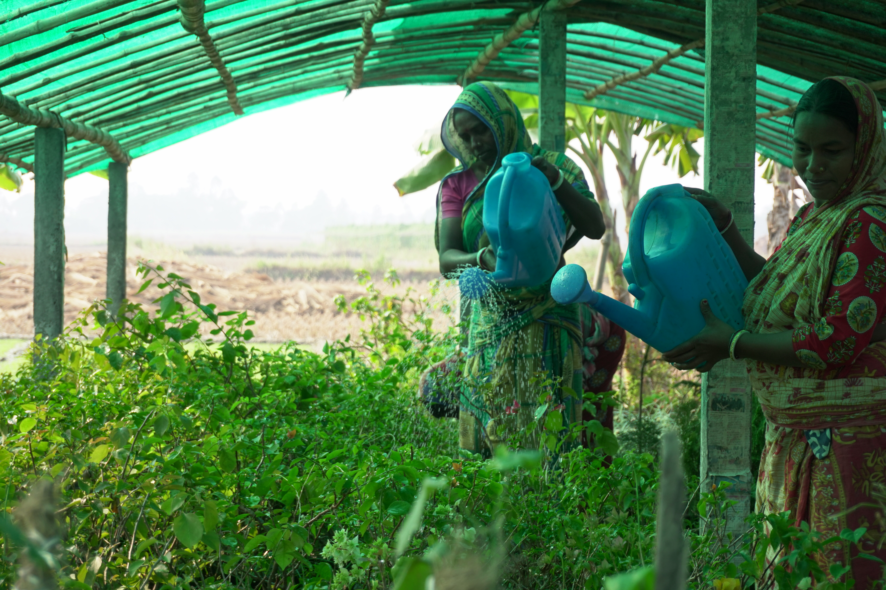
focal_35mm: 75
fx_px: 1846
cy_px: 295
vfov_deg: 18.2
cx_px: 443
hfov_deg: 27.0
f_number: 5.6
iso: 320
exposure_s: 1/320
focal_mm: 50
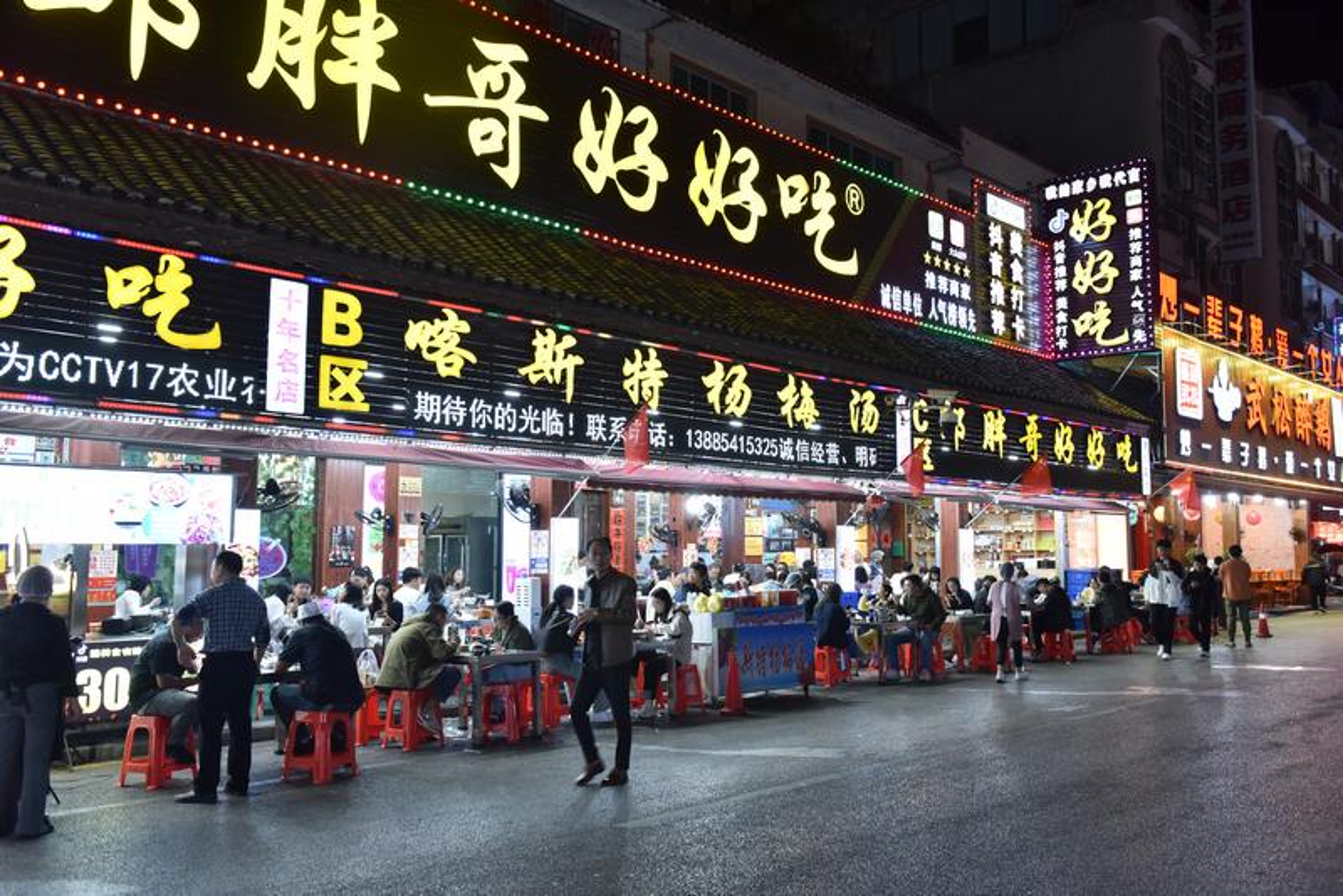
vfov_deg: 41.1
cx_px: 672
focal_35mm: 32
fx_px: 1194
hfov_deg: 58.7
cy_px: 448
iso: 1600
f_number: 6.3
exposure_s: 1/80
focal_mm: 32
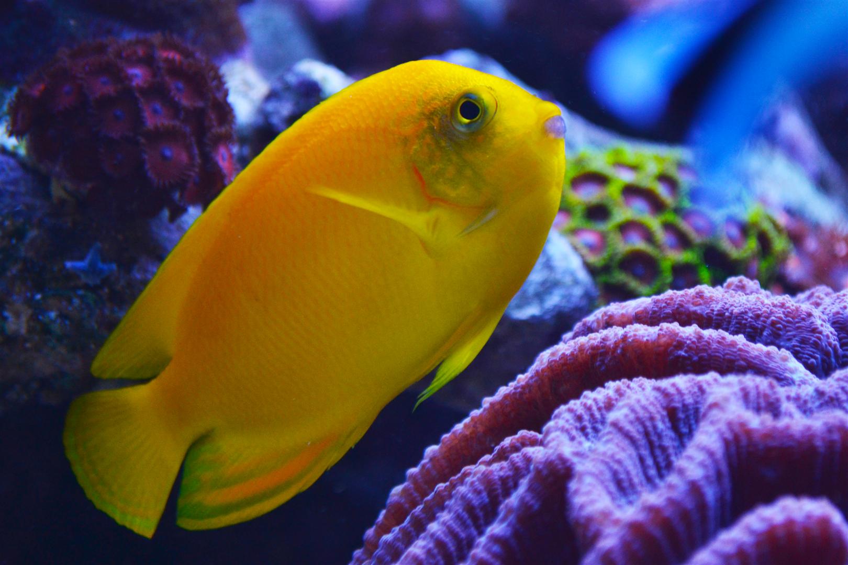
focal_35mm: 78
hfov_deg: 26.0
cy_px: 282
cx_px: 424
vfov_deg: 17.5
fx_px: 1837
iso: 400
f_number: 5.6
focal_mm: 52
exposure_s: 1/50
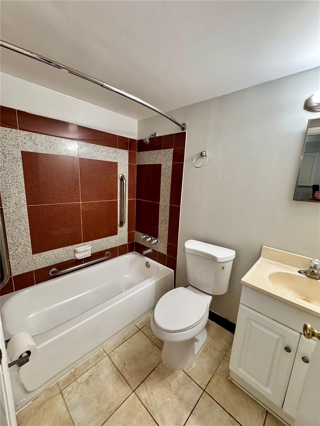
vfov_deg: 102.1
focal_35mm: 14
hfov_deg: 85.7
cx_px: 160
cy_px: 213
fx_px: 173
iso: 320
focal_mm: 2.22
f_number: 2.2
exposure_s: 1/120
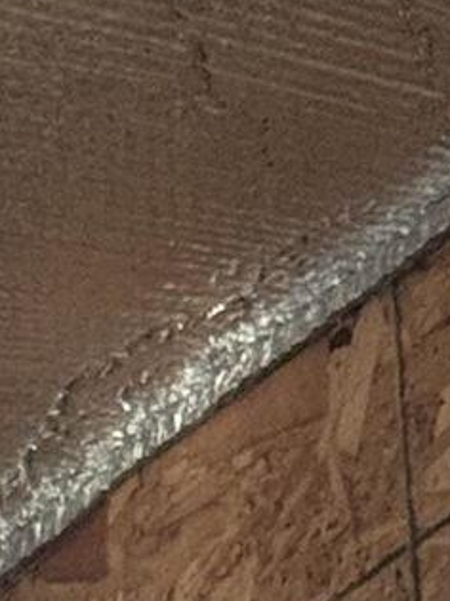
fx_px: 6088
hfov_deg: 4.1
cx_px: -931
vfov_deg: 5.6
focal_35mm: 351
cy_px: 1047
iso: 250
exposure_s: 1/60
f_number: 1.78
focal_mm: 6.76
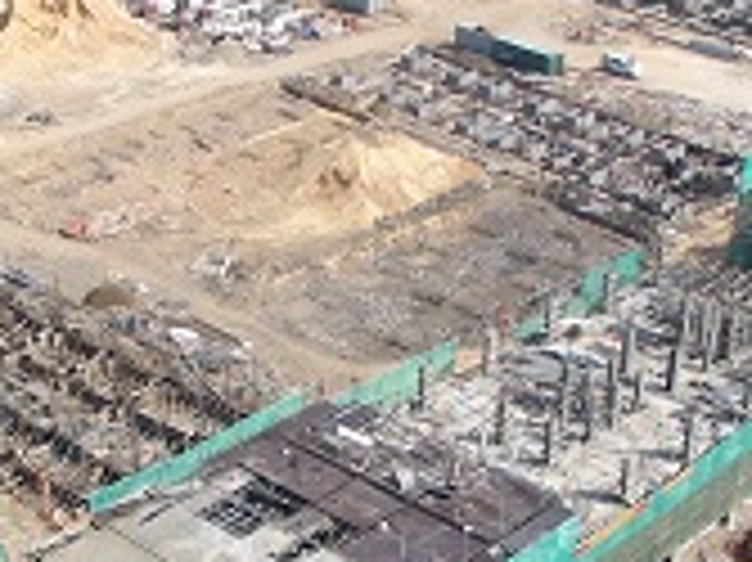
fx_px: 1563
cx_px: 338
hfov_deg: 27.0
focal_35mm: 72
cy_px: 490
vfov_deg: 20.1
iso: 100
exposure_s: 1/728
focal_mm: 3.61
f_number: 2.8
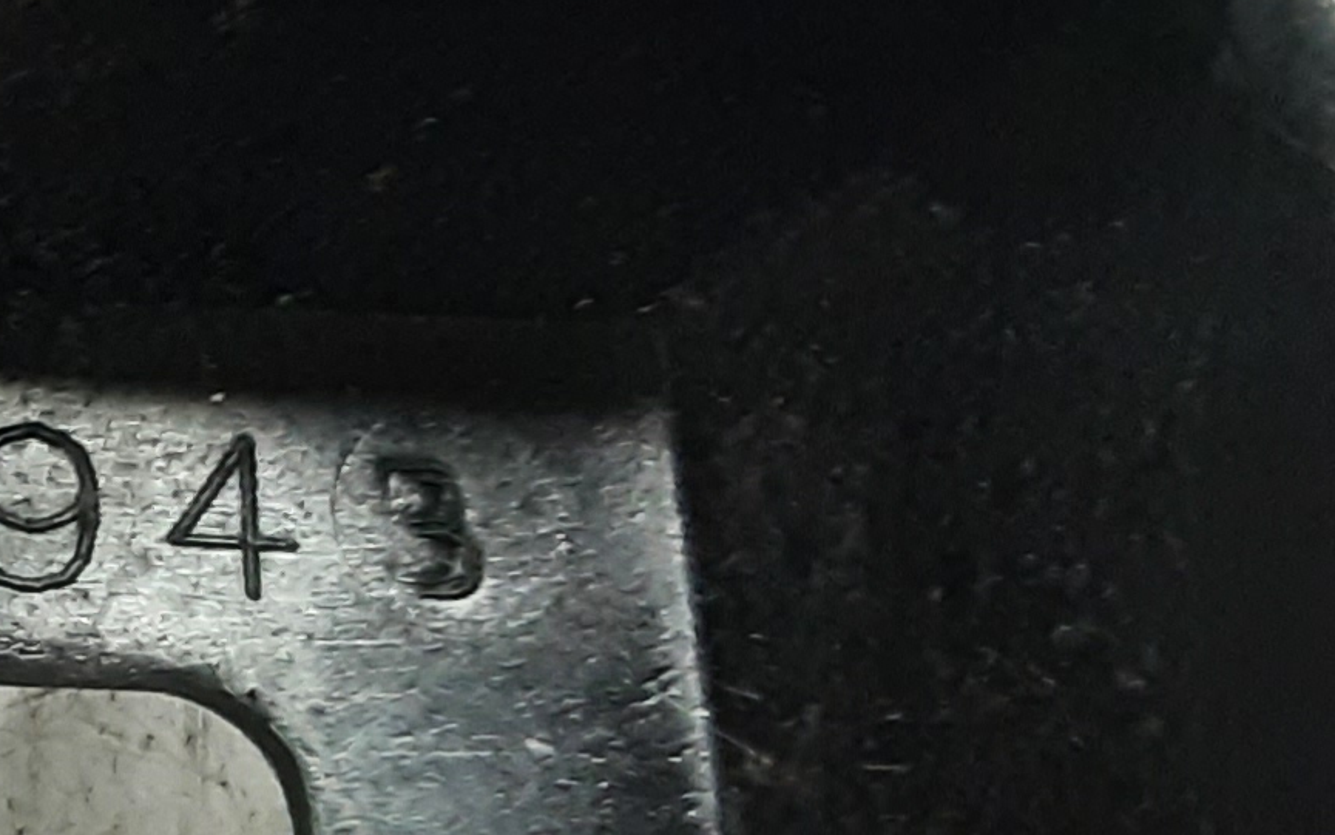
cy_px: 477
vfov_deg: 12.1
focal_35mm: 108
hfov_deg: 16.4
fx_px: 3930
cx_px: -1009
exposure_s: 1/33
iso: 160
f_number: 1.9
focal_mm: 2.91
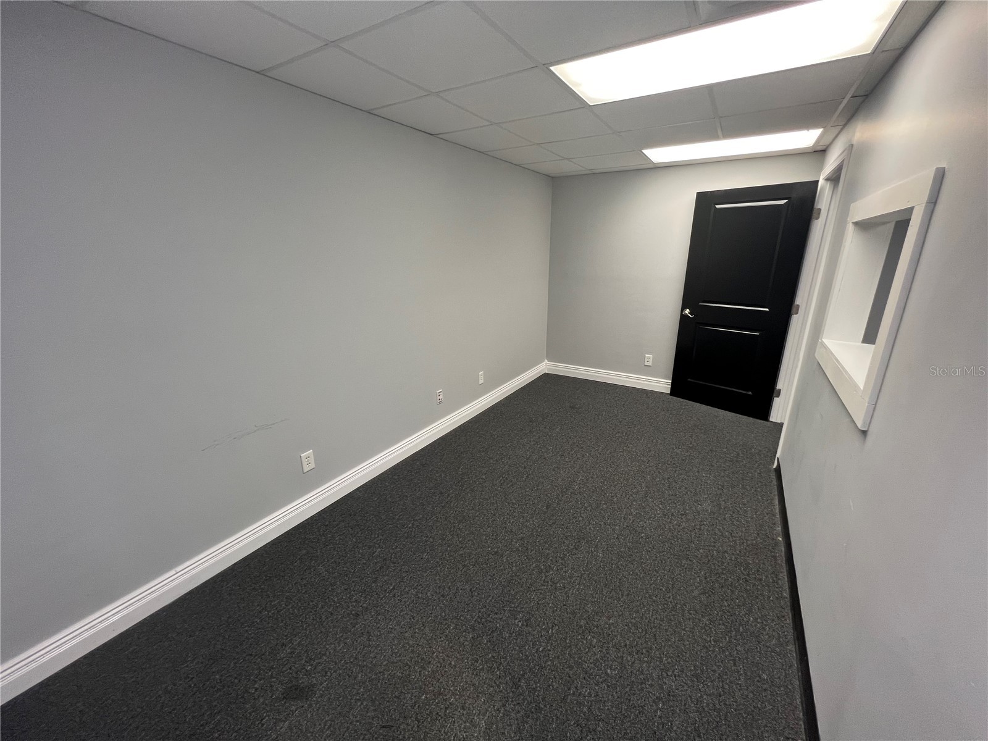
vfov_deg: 89.9
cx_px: 494
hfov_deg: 106.2
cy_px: 370
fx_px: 371
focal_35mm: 13
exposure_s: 1/120
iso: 160
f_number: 1.8
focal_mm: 1.57
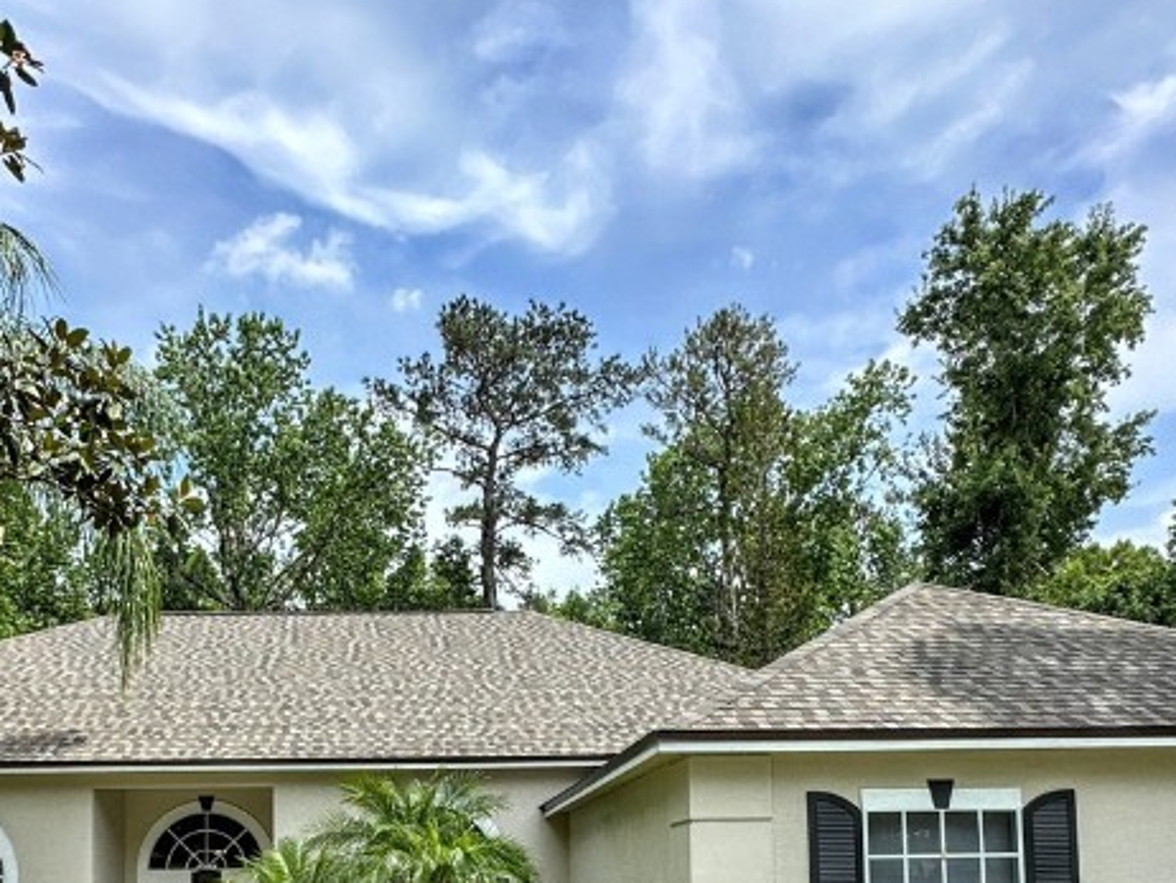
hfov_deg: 57.6
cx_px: 440
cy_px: 840
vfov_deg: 40.9
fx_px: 1054
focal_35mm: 31
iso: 40
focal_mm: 2.22
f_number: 2.2
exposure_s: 1/1182
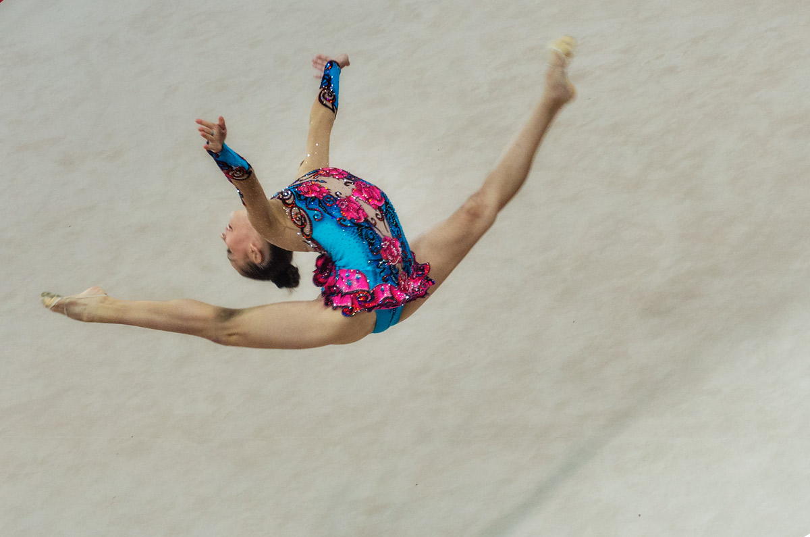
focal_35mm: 248
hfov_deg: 8.3
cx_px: 405
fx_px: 5558
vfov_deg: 5.5
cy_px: 268
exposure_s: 1/250
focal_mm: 165
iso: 1100
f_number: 5
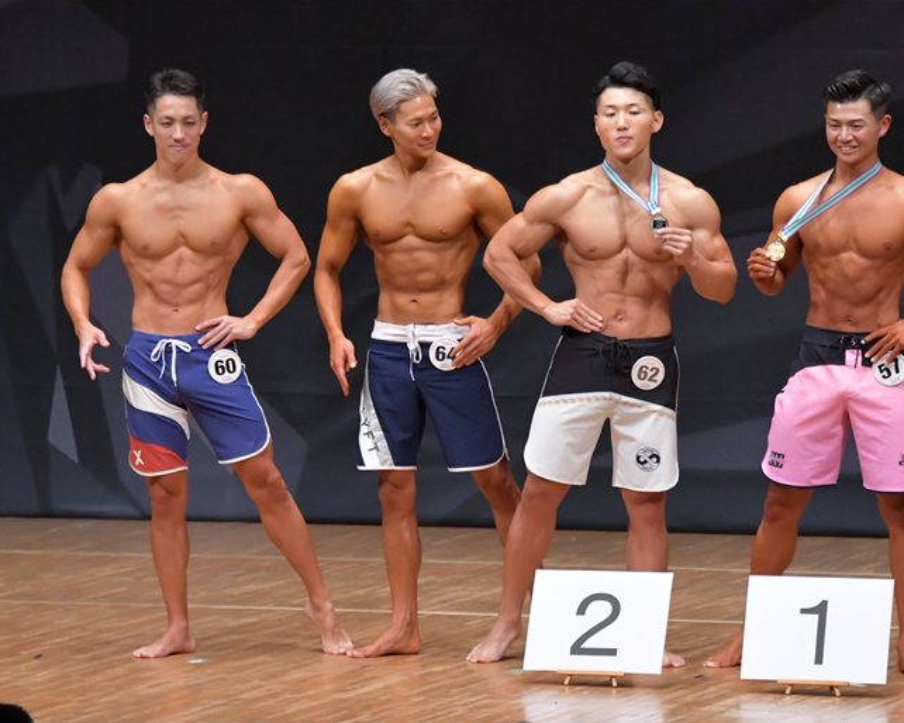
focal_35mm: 306
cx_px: 450
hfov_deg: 6.3
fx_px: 8183
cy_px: 362
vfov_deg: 5.1
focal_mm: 180
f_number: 5.6
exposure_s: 1/400
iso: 6400
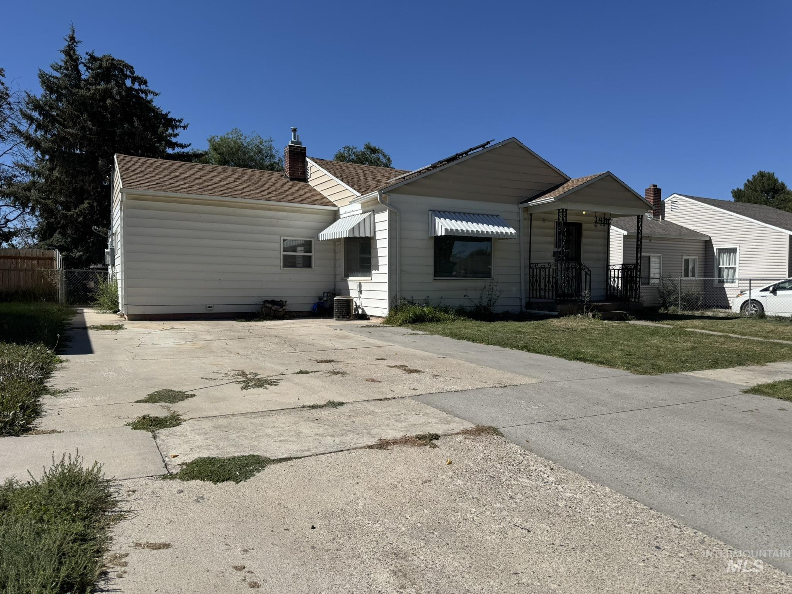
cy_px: 297
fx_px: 549
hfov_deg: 71.6
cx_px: 396
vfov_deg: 56.8
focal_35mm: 24
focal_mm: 6.76
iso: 80
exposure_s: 1/7092
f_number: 1.78
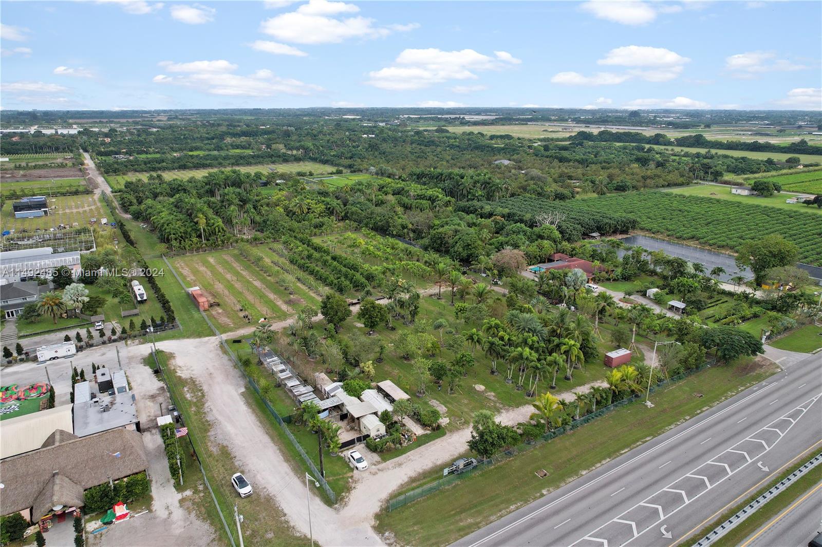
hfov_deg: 78.6
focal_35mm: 22
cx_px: 411
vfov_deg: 57.2
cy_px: 274
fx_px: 502
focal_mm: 8.38
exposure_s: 1/1000
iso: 100
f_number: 2.8
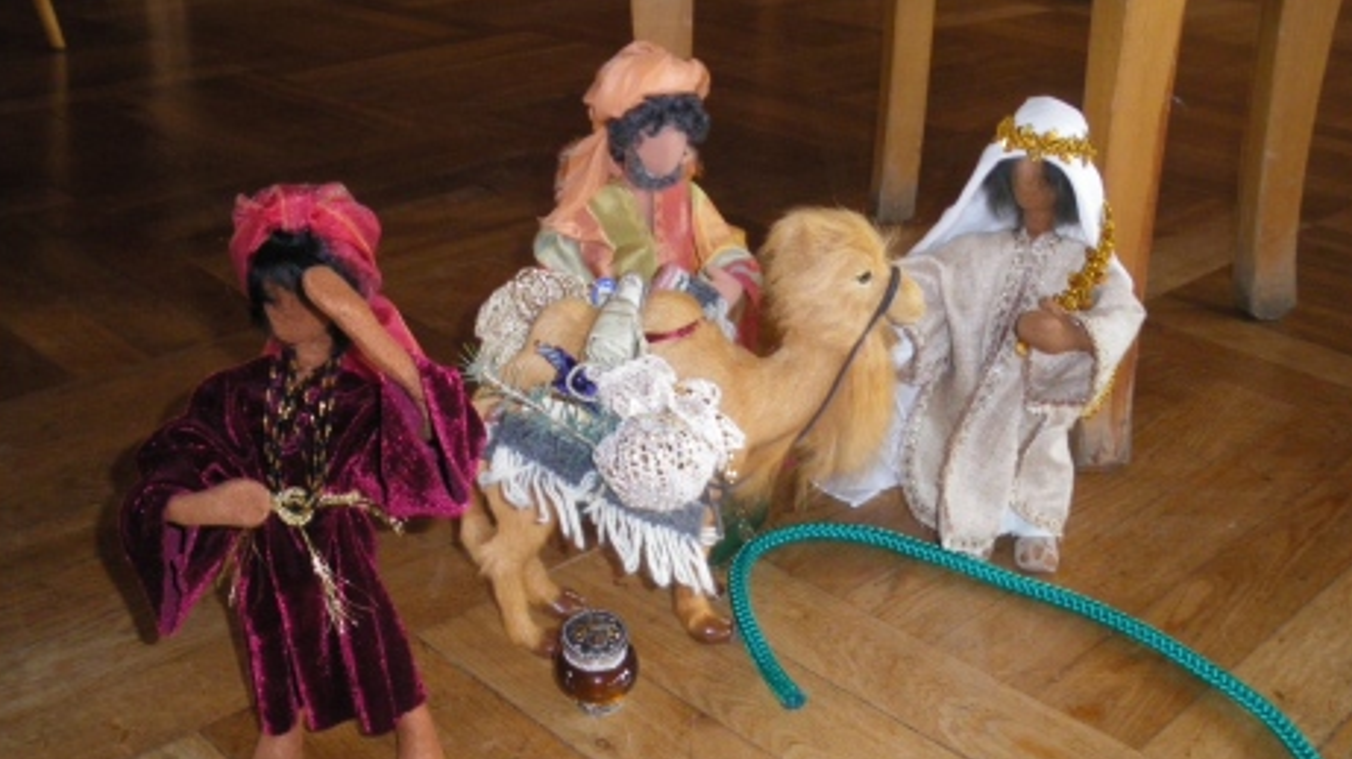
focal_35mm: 40
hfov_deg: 50.5
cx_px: 677
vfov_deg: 29.6
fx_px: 1434
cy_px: 467
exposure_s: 1/50
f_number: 3.5
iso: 400
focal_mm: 6.3
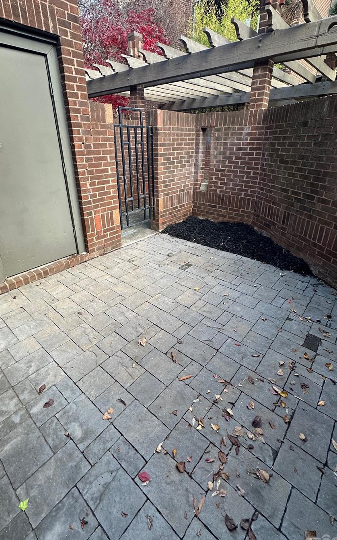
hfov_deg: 68.0
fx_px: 250
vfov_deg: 94.1
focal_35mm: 17
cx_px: 163
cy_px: 247
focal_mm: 2.22
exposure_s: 1/120
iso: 100
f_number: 2.2
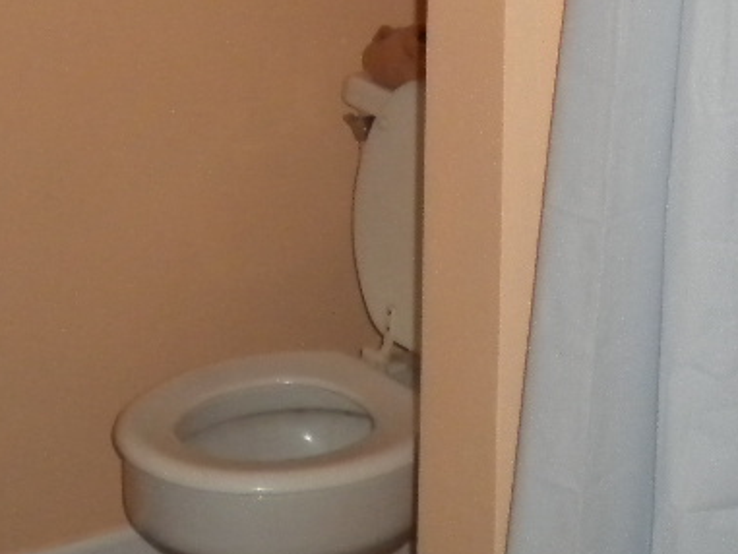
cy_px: -68
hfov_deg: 20.8
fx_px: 2005
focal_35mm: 94
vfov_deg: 15.3
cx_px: 258
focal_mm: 6.3
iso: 400
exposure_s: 1/30
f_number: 3.1
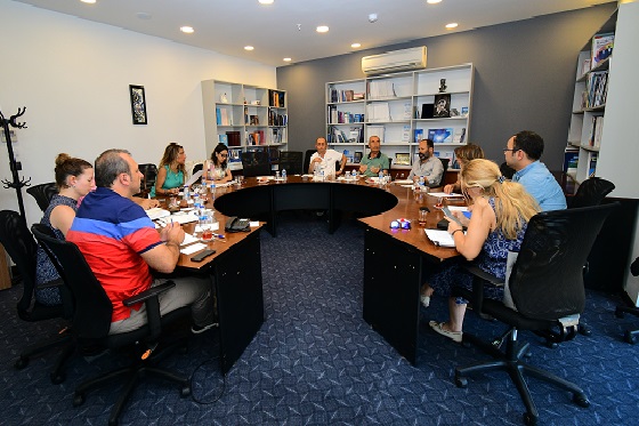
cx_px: 320
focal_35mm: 15
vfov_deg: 77.3
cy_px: 213
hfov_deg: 100.4
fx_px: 266
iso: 1000
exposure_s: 1/125
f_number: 4.5
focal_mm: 10
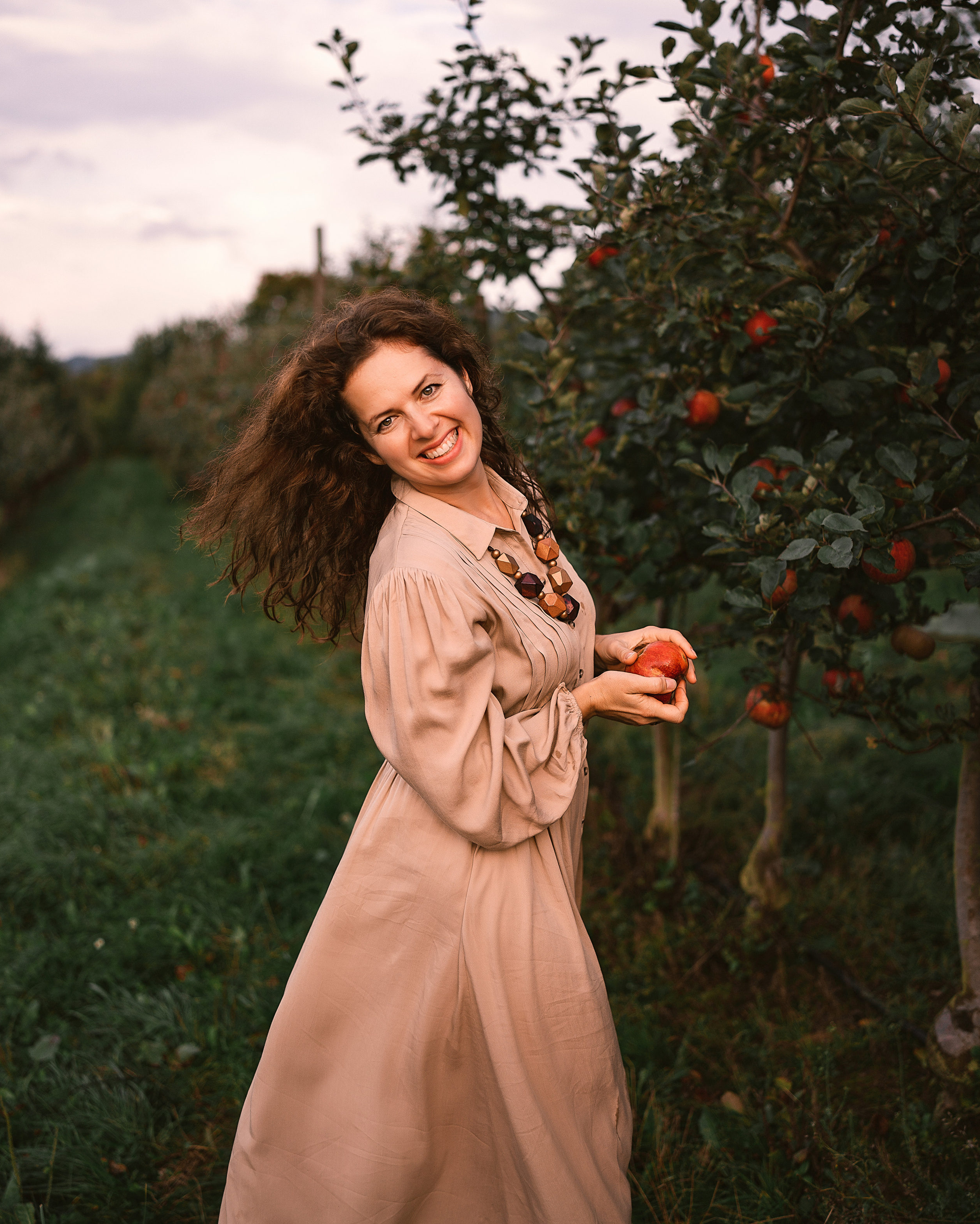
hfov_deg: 37.3
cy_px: 605
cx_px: 492
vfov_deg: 45.8
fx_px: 1450
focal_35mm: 40
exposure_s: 1/2500
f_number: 1.4
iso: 100
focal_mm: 35
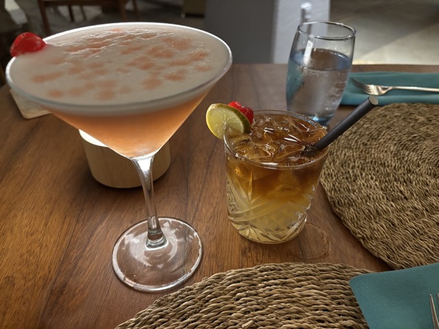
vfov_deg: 53.1
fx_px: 330
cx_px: 220
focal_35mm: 26
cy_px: 164
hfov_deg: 67.3
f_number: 1.6
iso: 640
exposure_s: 1/30
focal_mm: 5.96
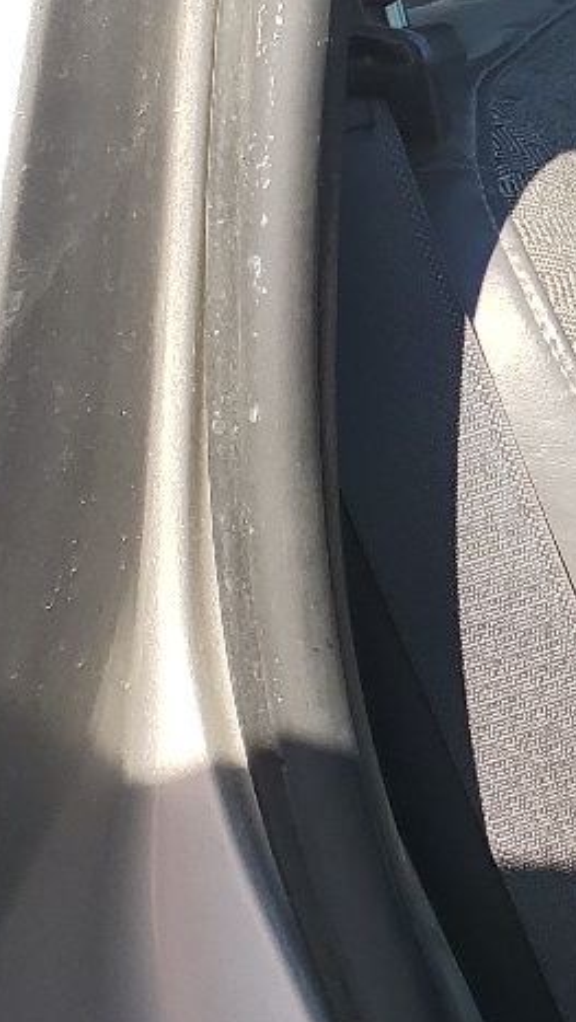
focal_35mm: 97
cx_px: 1445
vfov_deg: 22.0
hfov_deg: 10.5
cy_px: 468
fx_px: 2631
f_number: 1.5
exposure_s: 1/1111
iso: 50
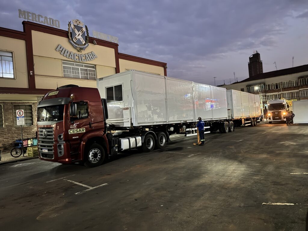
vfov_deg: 56.8
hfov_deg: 71.6
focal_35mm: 24
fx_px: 214
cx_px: 154
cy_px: 116
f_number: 1.78
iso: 800
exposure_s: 1/15
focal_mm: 6.76
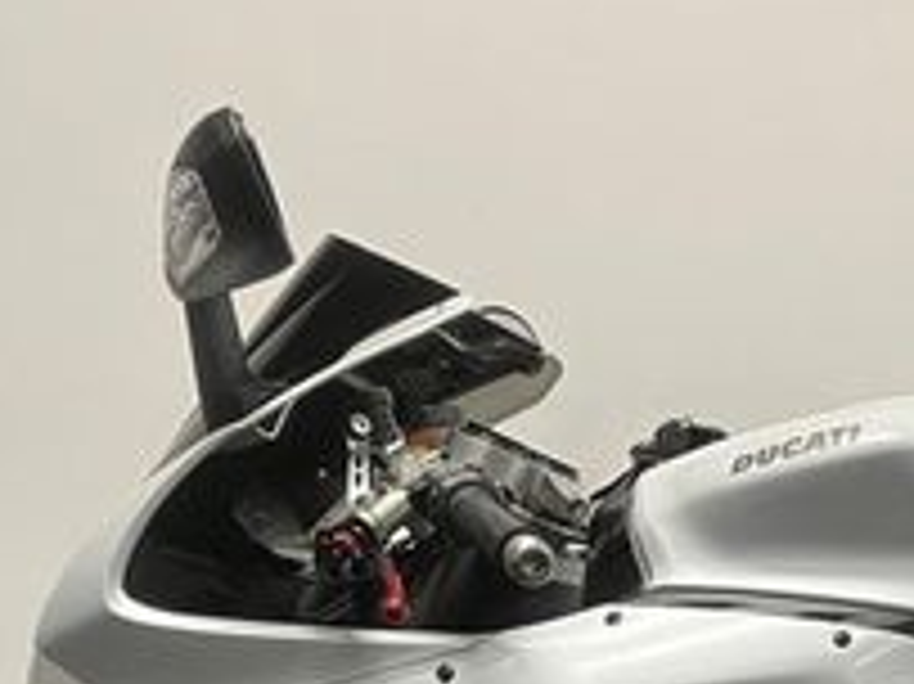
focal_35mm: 82
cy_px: 986
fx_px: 2164
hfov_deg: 22.4
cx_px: 1036
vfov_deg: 16.6
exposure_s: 1/50
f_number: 1.6
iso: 100
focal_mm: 5.1
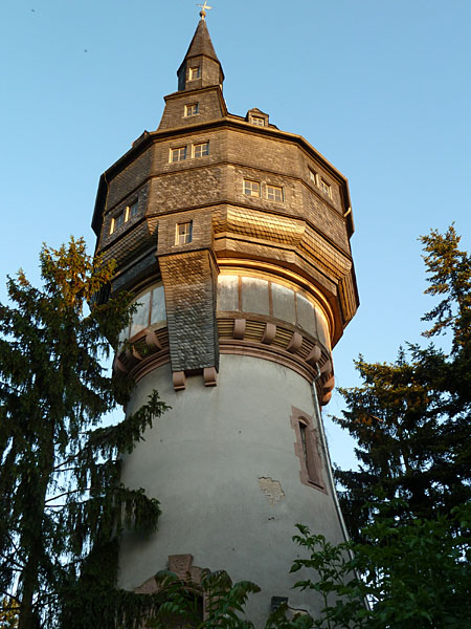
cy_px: 314
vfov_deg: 50.1
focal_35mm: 37
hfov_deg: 38.7
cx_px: 236
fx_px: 671
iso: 80
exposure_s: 1/60
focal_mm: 6.1
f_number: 3.6
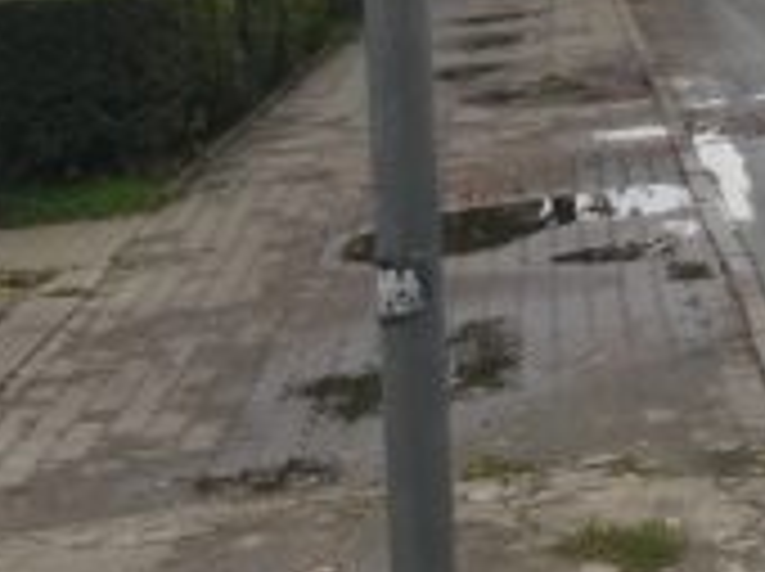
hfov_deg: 14.8
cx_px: 1314
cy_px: -324
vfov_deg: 11.8
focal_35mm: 119
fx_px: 2626
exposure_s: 1/154
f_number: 2.2
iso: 25
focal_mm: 4.15
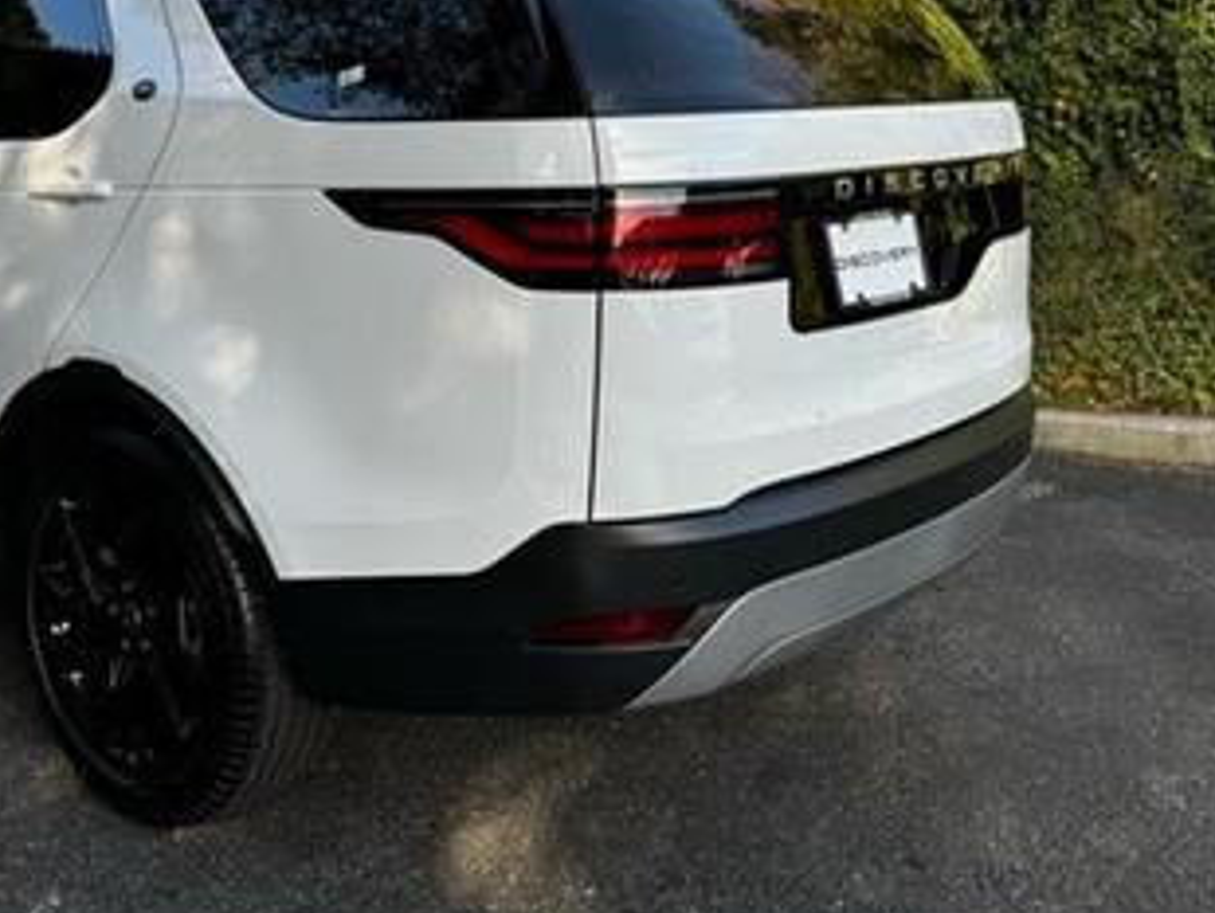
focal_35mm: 39
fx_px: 1370
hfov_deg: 46.9
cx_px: 388
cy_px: 266
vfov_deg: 36.3
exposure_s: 1/582
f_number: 1.78
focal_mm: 6.76
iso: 80
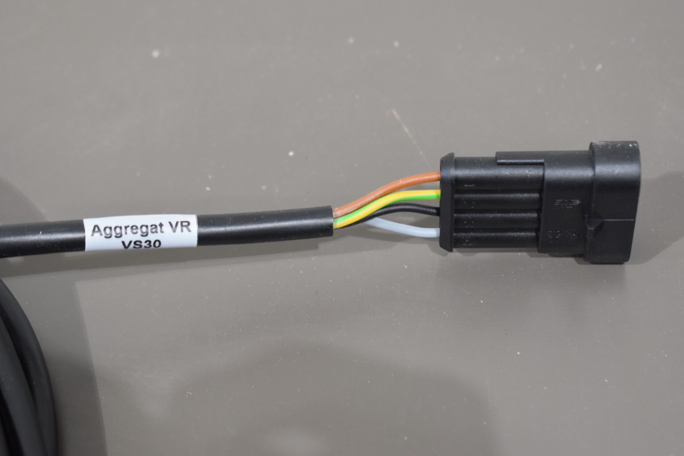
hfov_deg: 24.6
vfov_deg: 16.6
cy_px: 228
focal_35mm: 82
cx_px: 342
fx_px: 1567
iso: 1000
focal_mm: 55
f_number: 5.6
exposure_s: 1/60
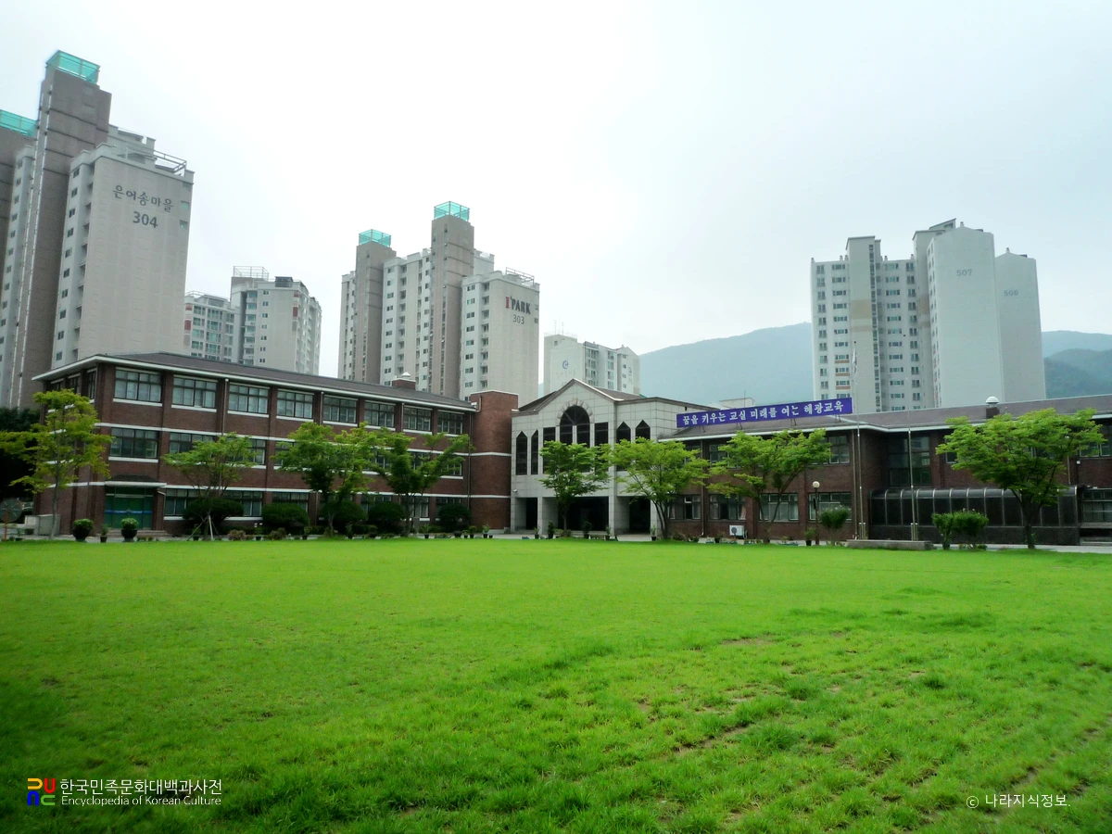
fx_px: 803
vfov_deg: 54.9
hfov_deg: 69.4
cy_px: 417
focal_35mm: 25
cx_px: 556
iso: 160
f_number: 5
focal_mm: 4.4
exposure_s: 1/640
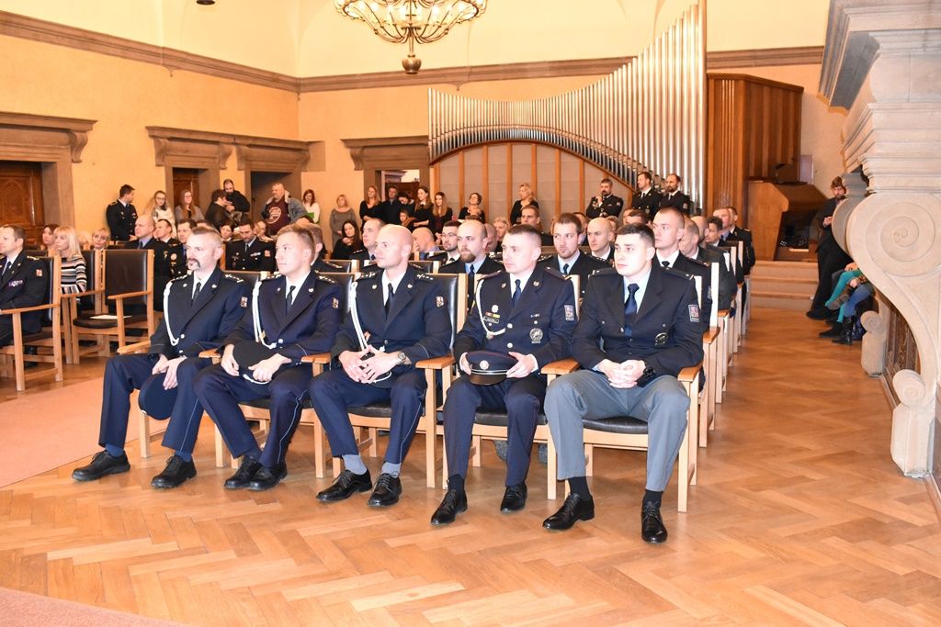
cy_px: 314
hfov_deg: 57.2
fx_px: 863
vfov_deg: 40.0
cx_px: 470
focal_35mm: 33
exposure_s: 1/60
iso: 4000
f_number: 5.6
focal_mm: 22
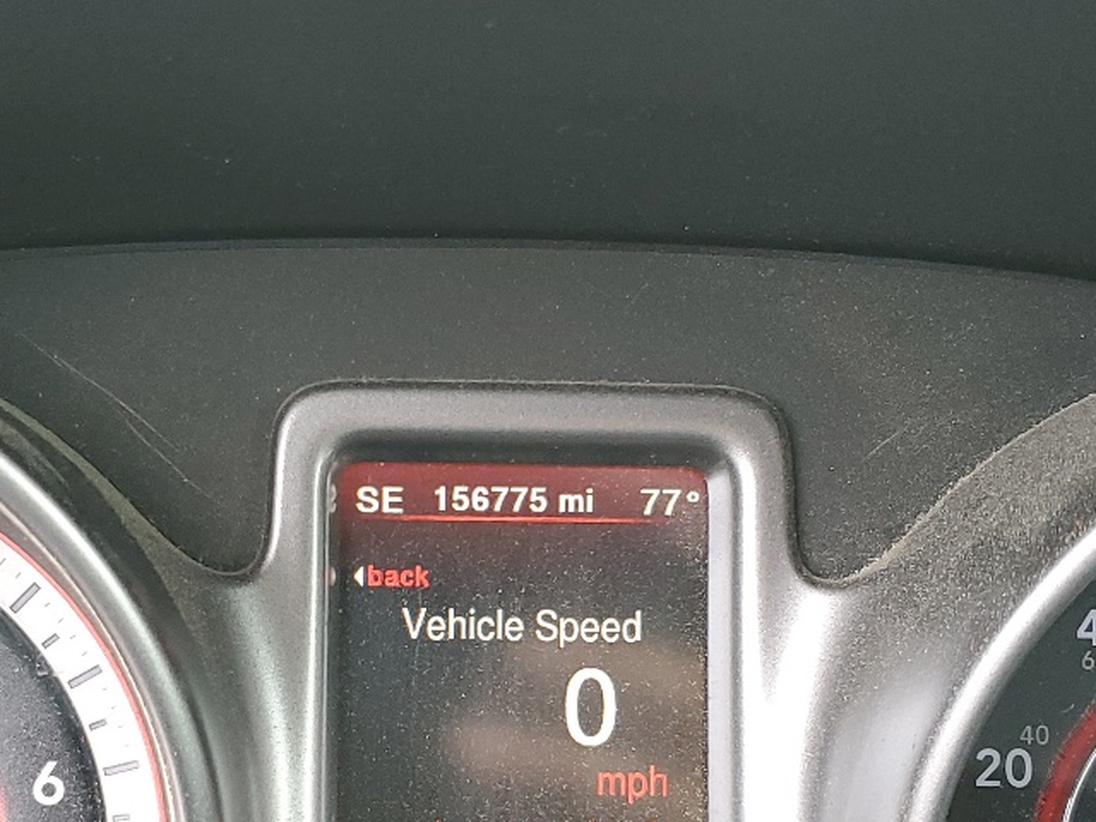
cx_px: 449
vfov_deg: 22.4
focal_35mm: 65
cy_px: 623
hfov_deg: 29.8
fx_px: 2058
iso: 95
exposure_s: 1/120
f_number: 1.5
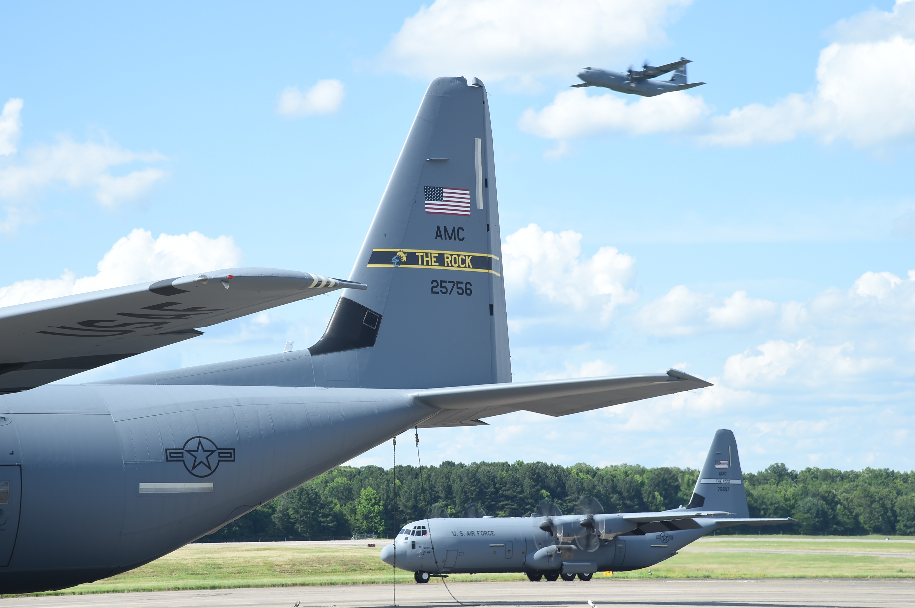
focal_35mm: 120
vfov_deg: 11.4
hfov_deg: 17.1
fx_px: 3047
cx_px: 458
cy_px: 304
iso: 200
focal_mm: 120
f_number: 16
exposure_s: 1/100
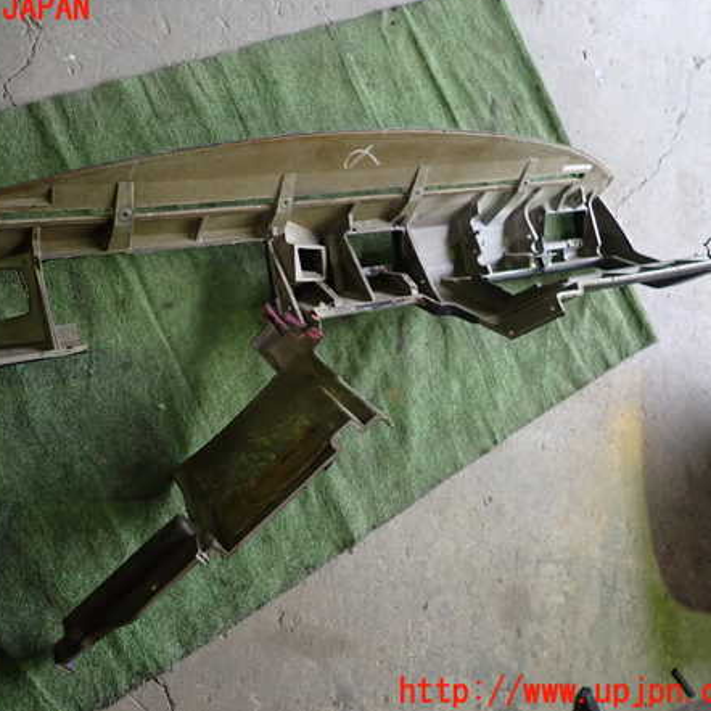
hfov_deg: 53.6
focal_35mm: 30
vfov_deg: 54.0
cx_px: 280
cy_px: 351
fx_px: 697
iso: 320
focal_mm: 4.5
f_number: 2
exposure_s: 1/30
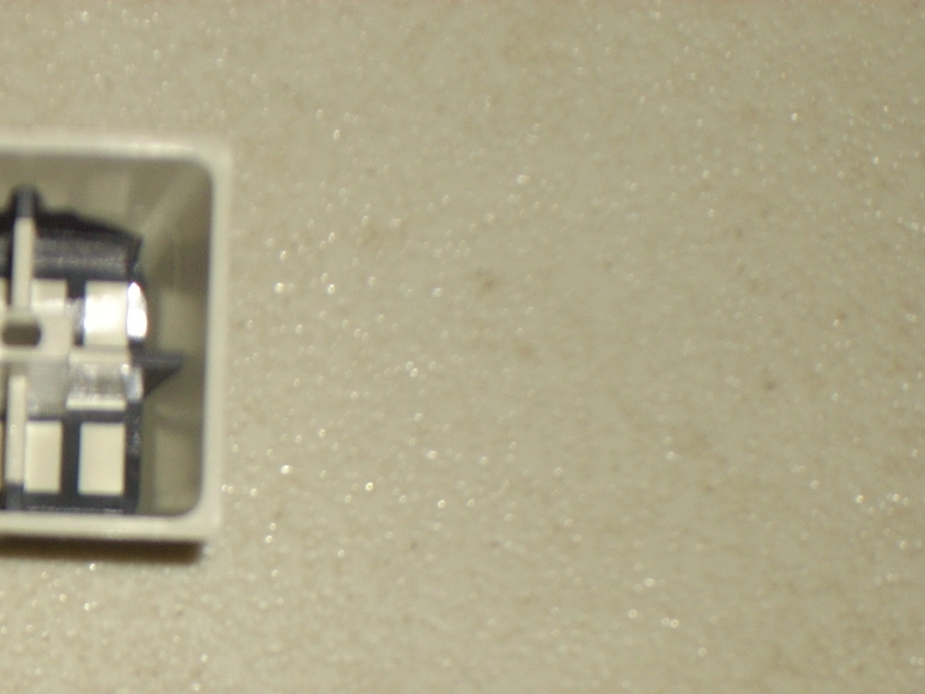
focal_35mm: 230
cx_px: 1
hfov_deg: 8.6
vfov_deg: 6.4
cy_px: 704
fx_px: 6147
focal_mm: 18.6
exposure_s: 1/60
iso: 64
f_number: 10.4
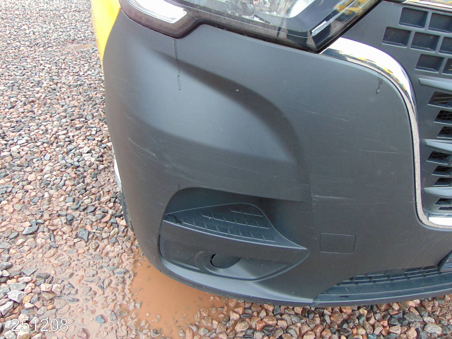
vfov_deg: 54.9
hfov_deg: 69.4
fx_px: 326
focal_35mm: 25
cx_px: 226
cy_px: 170
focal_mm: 4.5
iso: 80
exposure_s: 1/40
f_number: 3
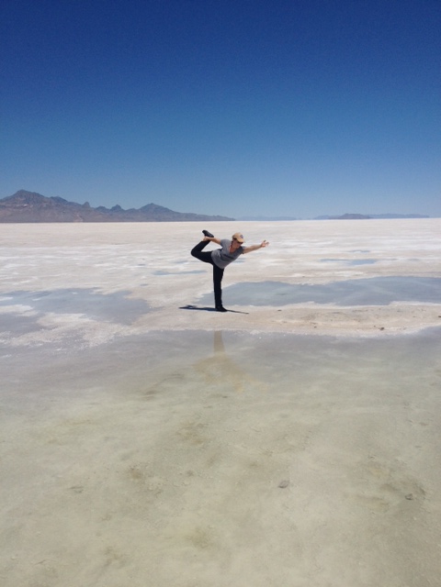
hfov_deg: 40.7
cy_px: 294
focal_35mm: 35
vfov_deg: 52.6
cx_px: 220
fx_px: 595
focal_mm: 4.28
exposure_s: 1/6135
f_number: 2.4
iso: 64
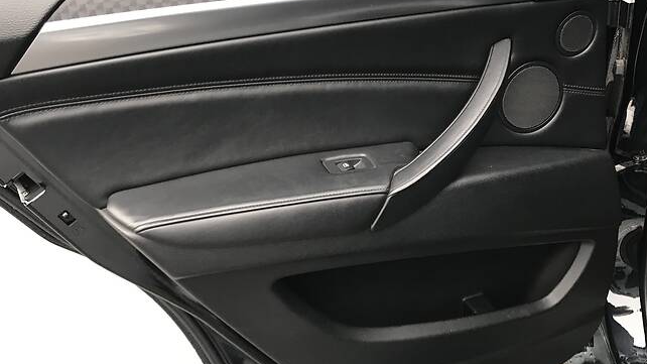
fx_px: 652
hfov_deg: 52.7
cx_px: 355
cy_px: 145
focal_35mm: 38
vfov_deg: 31.1
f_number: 1.8
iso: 50
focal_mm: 4
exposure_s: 1/16
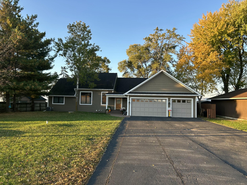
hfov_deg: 67.3
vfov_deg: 53.1
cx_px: 124
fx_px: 186
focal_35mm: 26
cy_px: 92
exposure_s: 1/531
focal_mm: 5.7
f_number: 1.5
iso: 50
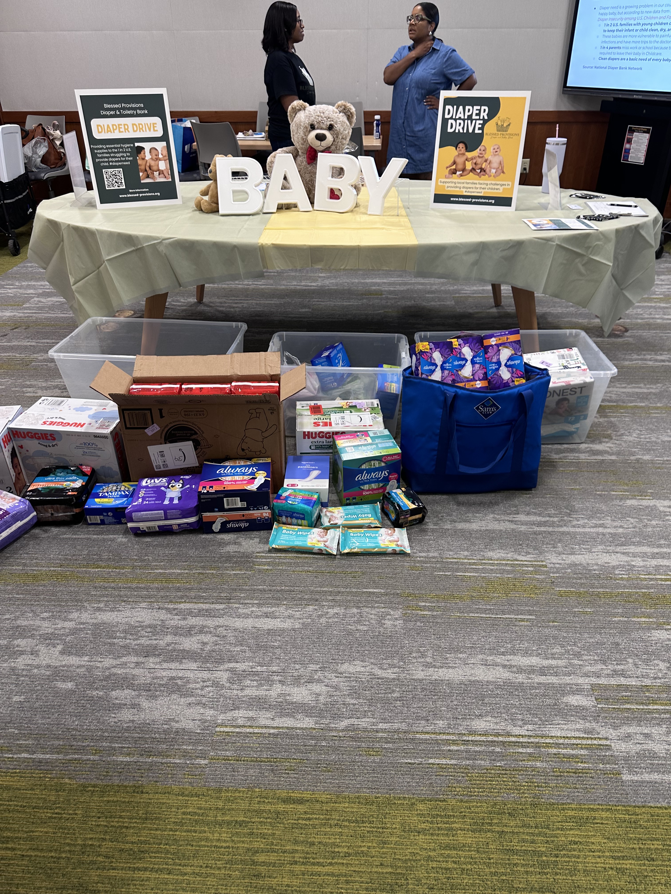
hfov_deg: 56.8
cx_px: 336
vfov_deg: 71.6
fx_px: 620
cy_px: 447
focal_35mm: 24
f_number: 1.78
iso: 125
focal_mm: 6.86
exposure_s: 1/60
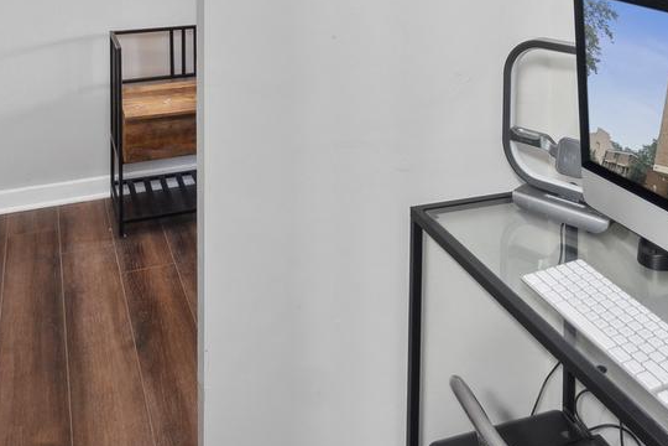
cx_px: 350
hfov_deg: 48.4
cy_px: -114
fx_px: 742
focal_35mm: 40
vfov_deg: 28.3
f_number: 7.1
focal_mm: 10
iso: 200
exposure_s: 1/3.33
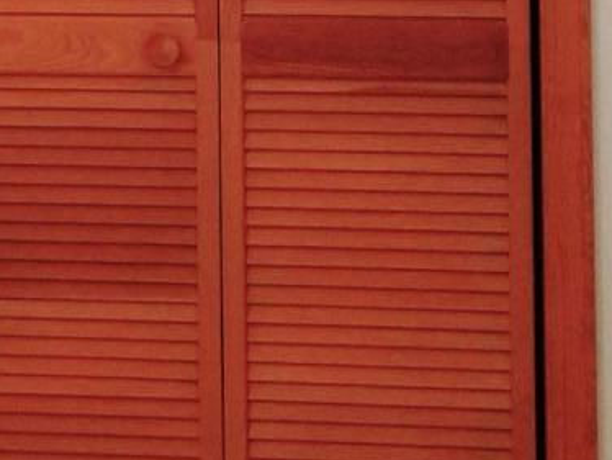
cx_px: 103
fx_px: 2459
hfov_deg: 14.1
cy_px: -347
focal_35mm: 139
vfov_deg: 10.1
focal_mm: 4.3
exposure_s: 1/120
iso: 100
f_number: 1.7
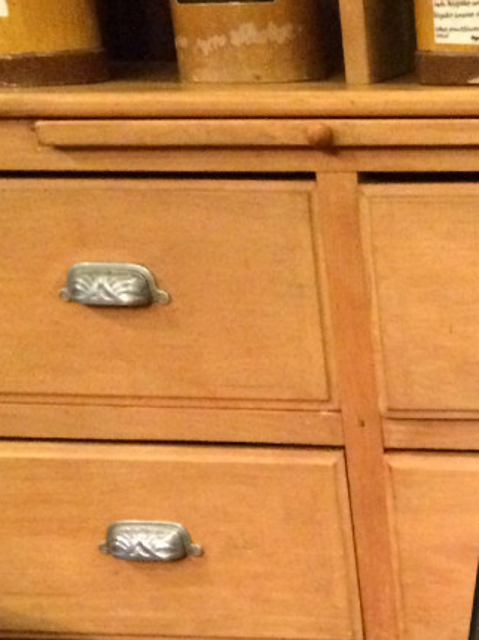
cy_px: 765
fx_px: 1496
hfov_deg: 17.1
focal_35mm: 81
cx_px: 631
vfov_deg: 22.3
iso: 640
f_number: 2.2
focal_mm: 4.15
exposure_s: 1/17
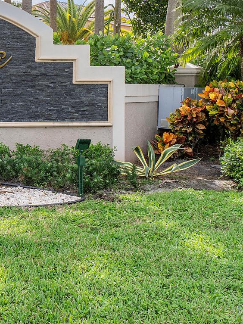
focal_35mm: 55
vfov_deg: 34.1
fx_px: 515
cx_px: -64
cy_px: 75
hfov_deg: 23.7
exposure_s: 1/125
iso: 100
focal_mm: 14
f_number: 9
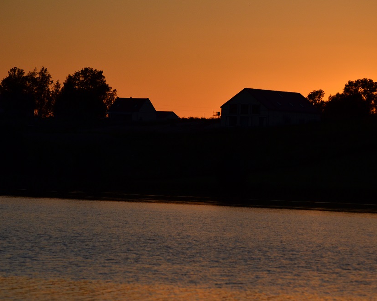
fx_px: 2951
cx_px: 191
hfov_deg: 7.3
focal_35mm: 265
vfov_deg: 5.8
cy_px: 150
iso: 500
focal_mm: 155
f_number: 4.8
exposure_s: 1/8000
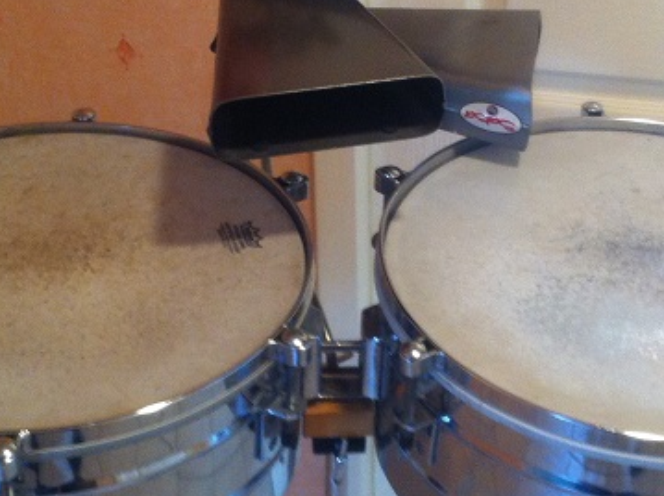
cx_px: 427
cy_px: 249
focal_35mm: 78
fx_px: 1494
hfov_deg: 25.0
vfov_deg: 18.8
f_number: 2.8
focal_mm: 3.85
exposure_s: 1/15
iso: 160
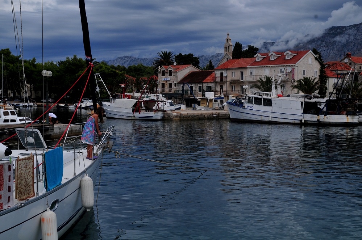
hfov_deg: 36.9
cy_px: 120
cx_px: 181
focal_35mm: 54
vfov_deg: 25.0
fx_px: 542
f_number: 11
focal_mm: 36
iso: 250
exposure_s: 1/1000
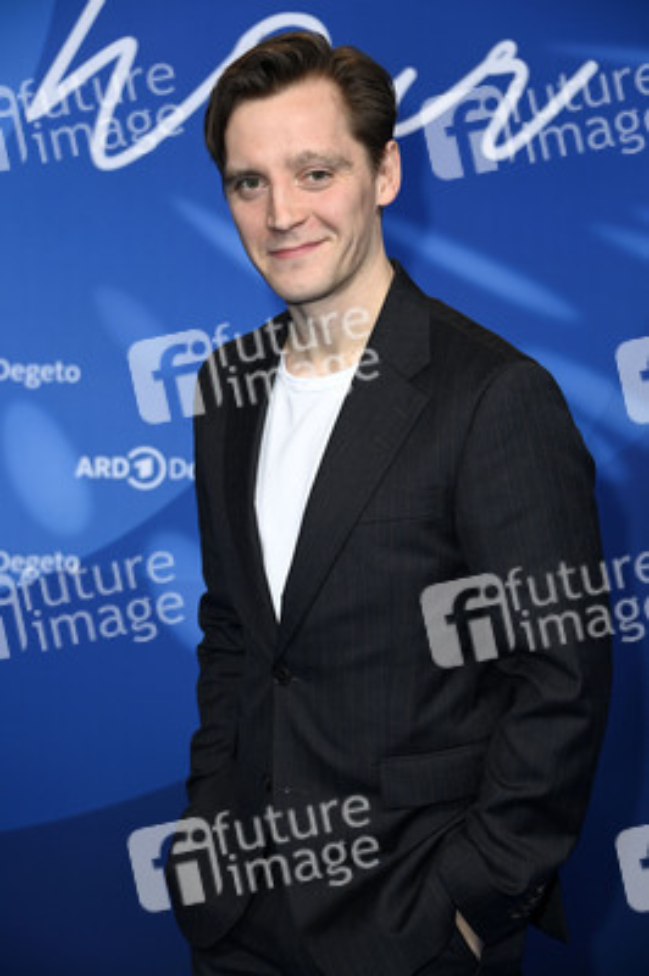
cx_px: 324
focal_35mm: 92
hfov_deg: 14.8
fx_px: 2492
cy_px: 488
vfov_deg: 22.2
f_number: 5.6
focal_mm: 92
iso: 800
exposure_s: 1/250
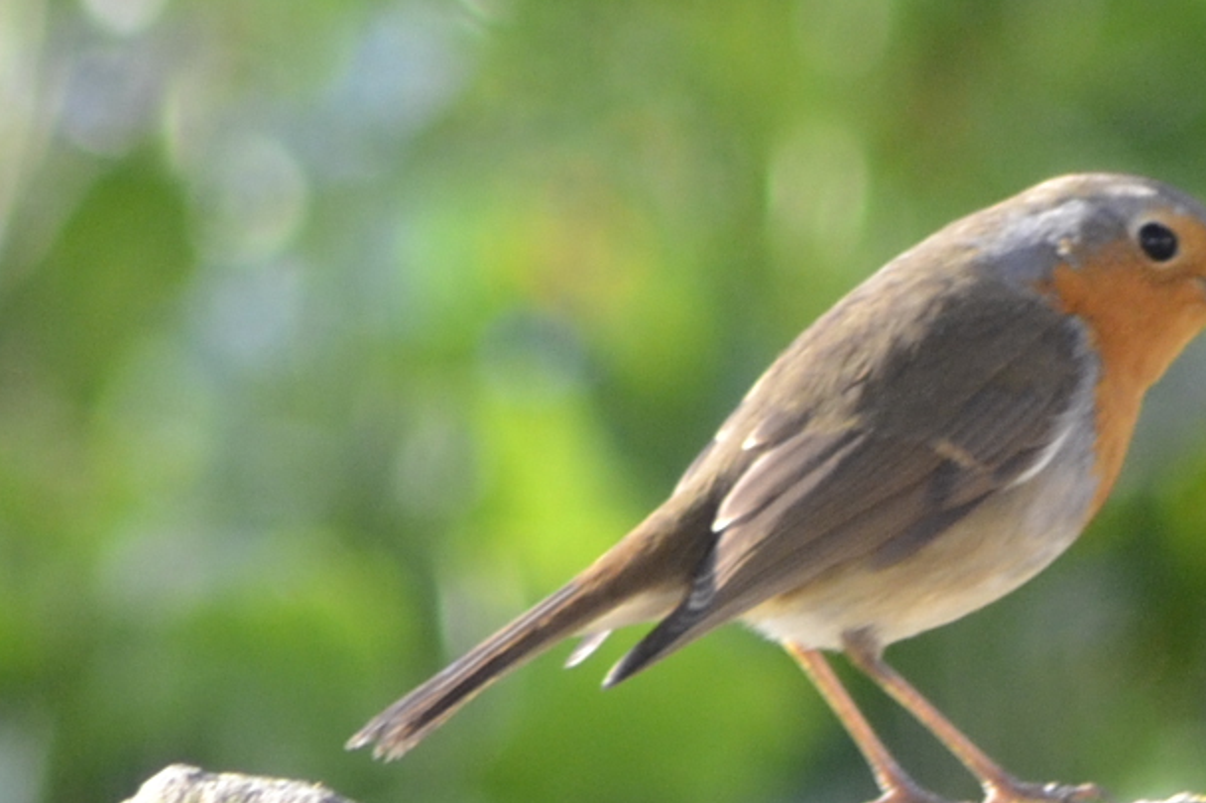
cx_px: 906
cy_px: 339
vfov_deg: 0.8
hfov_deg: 1.2
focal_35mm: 1705
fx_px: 57099
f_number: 6.3
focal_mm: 300
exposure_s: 1/320
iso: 800
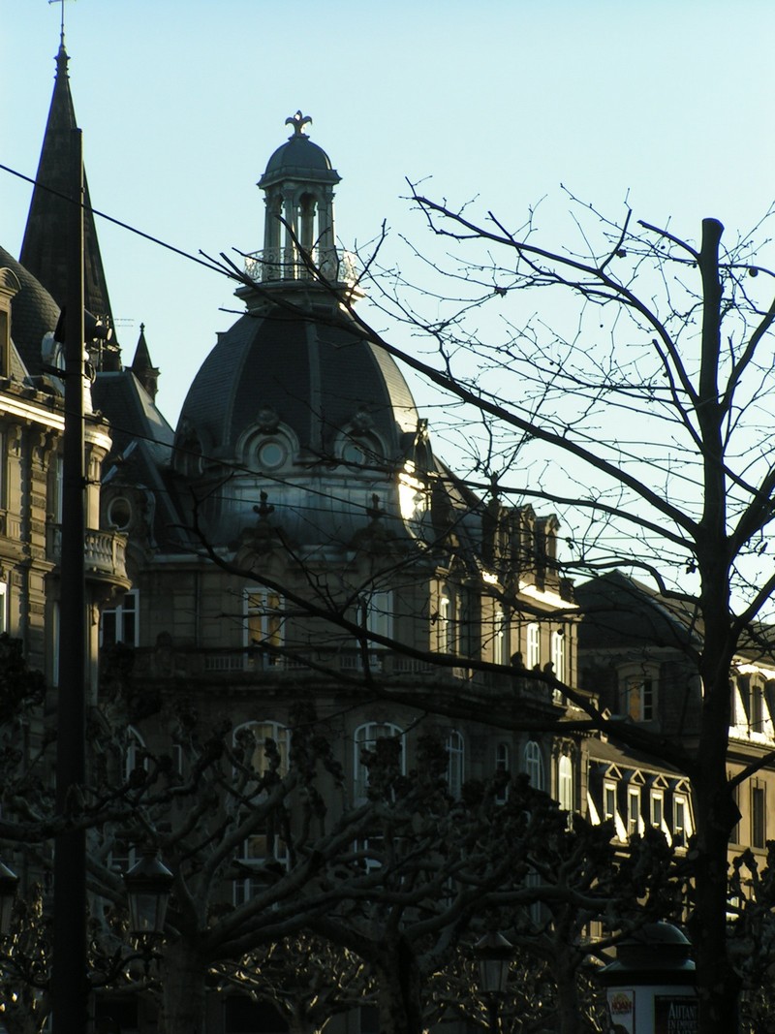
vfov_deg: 11.0
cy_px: 517
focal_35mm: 180
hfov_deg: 8.2
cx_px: 388
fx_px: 5374
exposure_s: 1/320
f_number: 5
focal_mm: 27.5
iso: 50
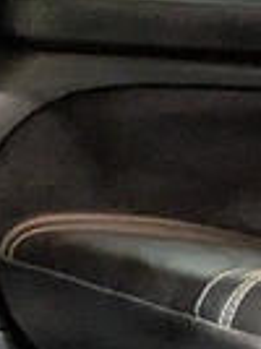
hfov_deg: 12.0
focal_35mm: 107
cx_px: 556
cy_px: 185
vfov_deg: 18.4
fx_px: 1079
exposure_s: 1/16.7
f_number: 2.2
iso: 202
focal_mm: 1.83
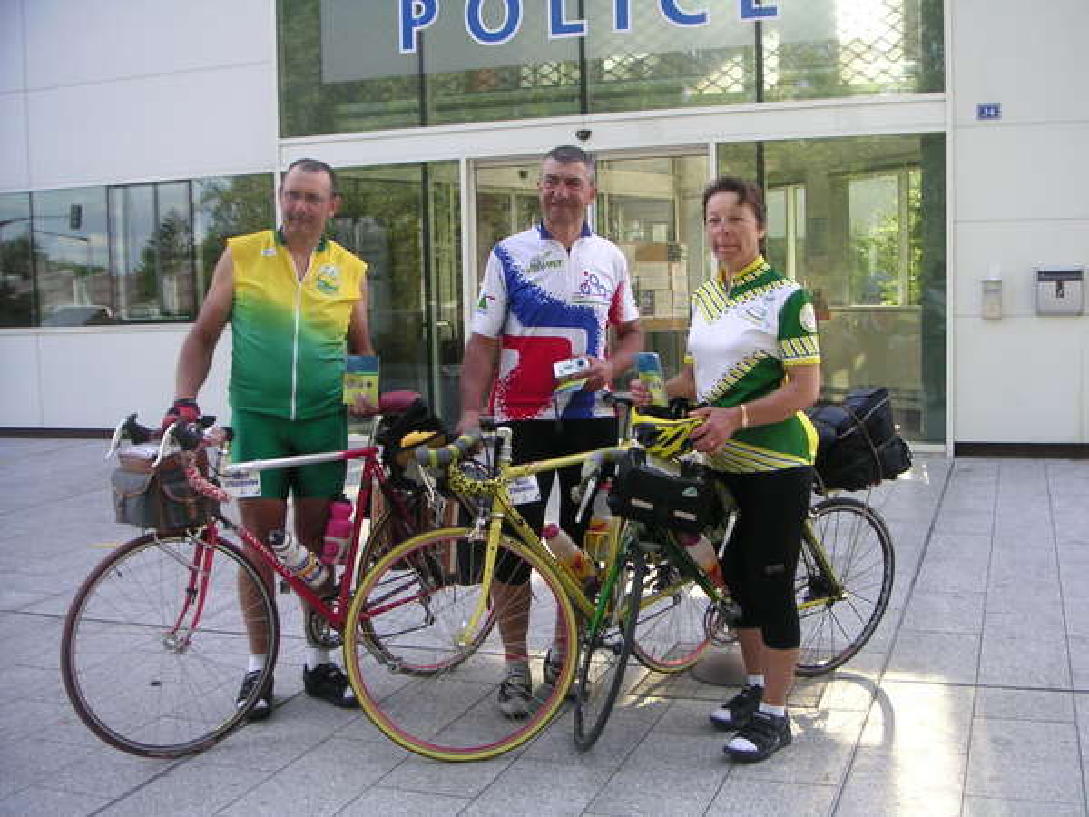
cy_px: 408
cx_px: 544
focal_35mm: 38
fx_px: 1195
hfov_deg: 49.0
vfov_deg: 37.7
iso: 50
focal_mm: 6
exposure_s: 1/125
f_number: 2.8
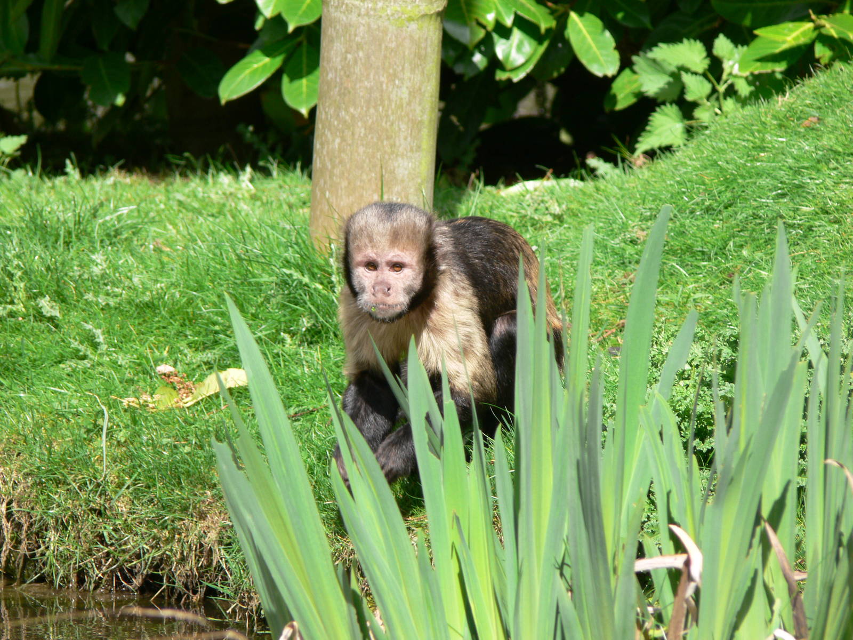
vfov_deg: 3.5
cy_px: 320
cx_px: 426
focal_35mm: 420
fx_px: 10350
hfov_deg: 4.7
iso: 80
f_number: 5.6
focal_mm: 88.8
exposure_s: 1/200
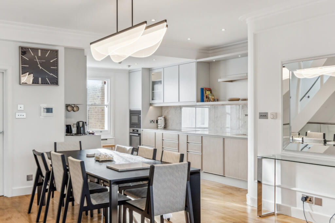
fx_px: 335
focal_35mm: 36
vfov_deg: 36.9
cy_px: 112
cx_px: 168
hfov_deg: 53.1
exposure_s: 1/25
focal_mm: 24
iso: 640
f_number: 11
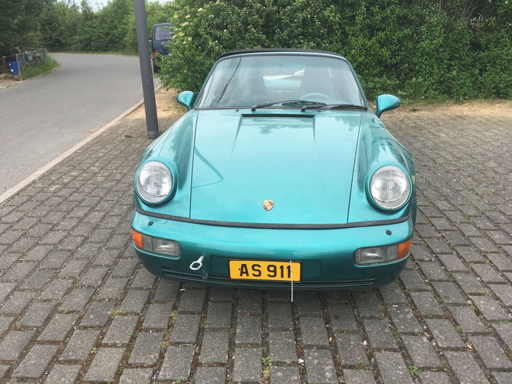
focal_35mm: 29
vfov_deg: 48.2
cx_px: 256
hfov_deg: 61.7
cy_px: 192
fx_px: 429
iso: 25
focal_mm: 4.15
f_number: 2.2
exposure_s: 1/651
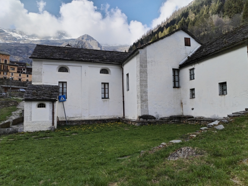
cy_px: 93
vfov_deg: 48.2
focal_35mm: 29
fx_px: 208
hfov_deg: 61.7
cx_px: 124
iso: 100
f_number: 1.8
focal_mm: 4.75
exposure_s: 1/1672
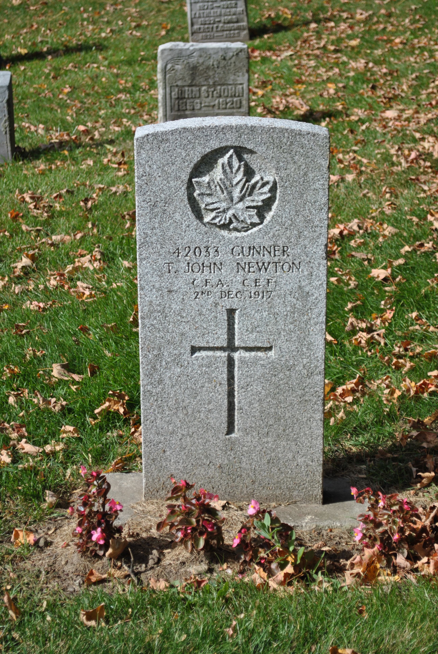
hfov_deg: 16.6
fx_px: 1501
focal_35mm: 82
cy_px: 327
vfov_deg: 24.6
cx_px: 219
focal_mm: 55
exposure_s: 1/500
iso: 140
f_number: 5.6
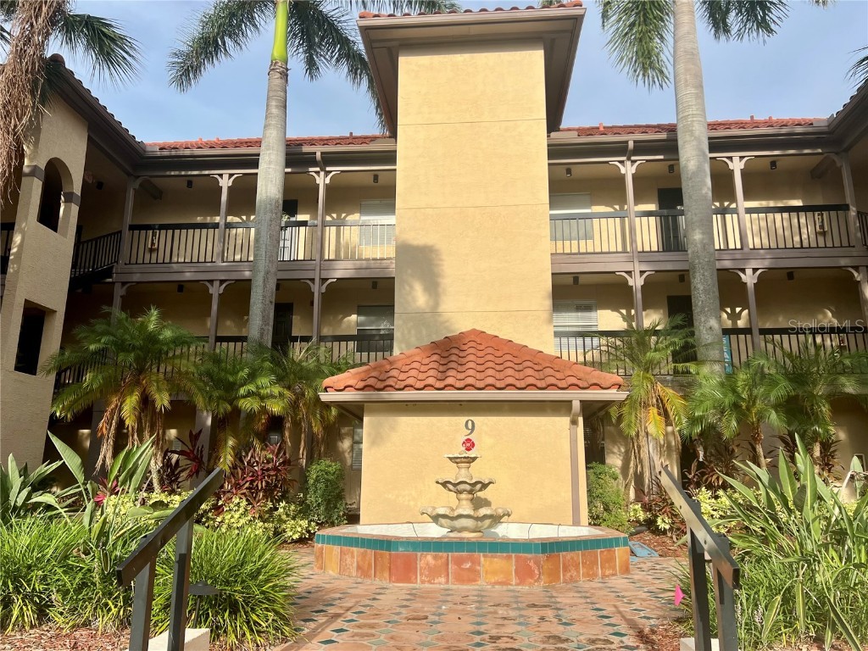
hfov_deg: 67.3
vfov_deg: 53.1
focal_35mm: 26
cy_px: 326
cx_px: 434
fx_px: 652
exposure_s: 1/3831
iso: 50
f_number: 1.5
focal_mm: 5.7
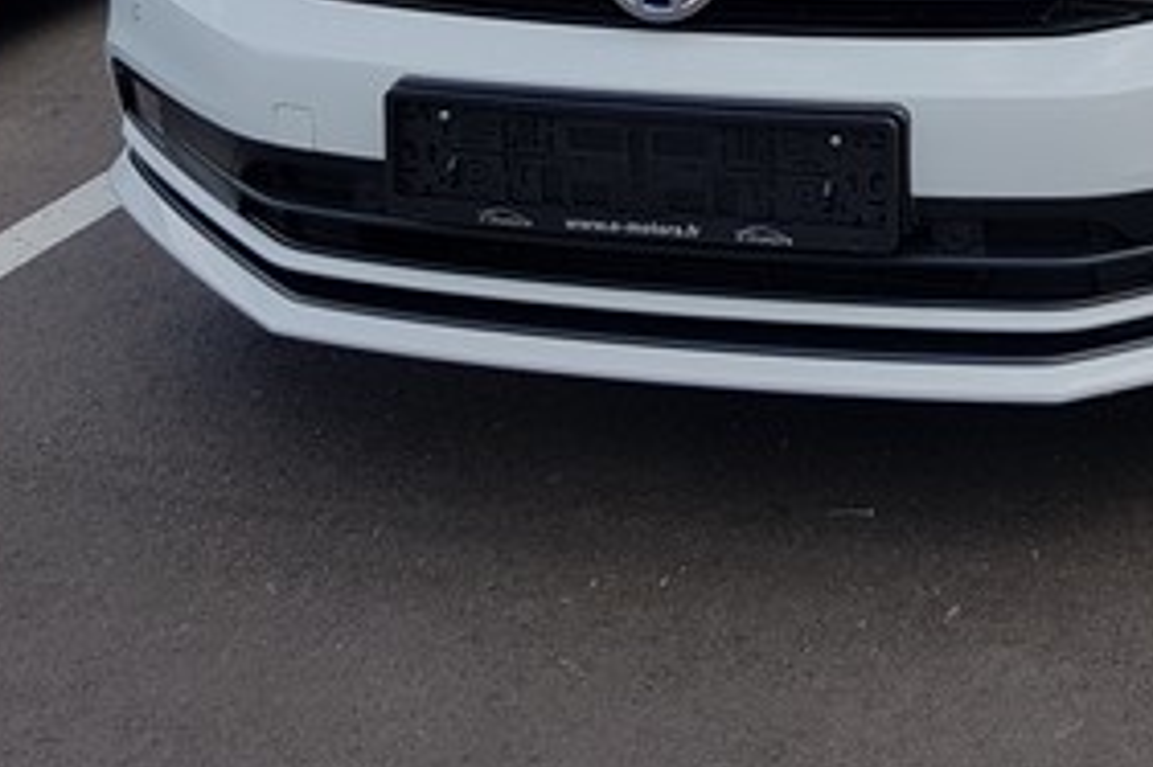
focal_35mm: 77
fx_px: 2465
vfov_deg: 16.3
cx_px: 1120
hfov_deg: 25.2
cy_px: -349
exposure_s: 1/1916
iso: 40
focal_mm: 4.2
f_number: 1.7
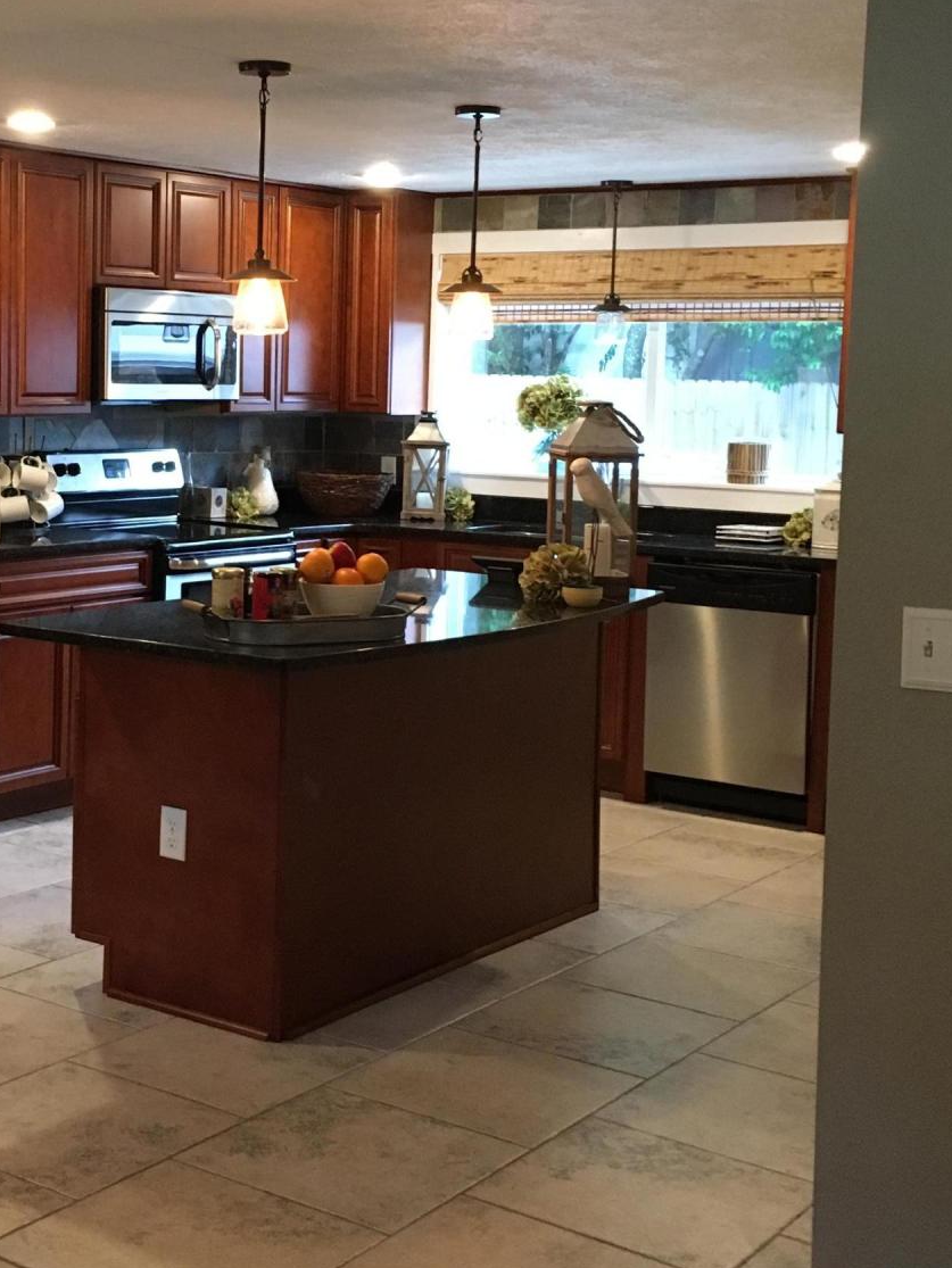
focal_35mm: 52
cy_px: 545
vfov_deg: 36.7
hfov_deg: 27.7
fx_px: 1906
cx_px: 246
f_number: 2.2
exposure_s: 1/30
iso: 200
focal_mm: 4.15
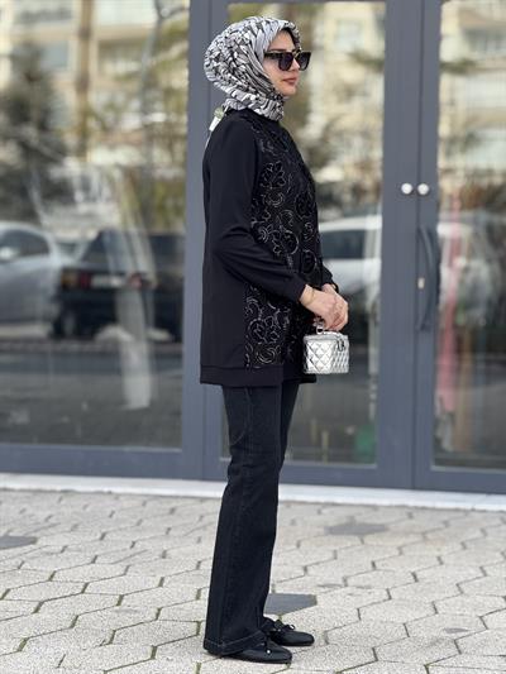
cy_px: 337
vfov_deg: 16.4
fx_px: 2338
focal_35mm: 120
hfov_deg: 12.4
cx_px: 253
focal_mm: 15.66
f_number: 2.8
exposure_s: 1/258
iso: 64
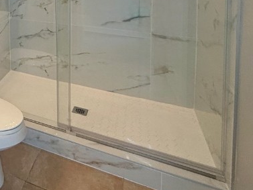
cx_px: -33
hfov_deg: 39.1
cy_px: -32
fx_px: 278
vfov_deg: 32.1
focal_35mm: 38
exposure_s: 1/30
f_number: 2.2
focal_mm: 2.22
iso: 100
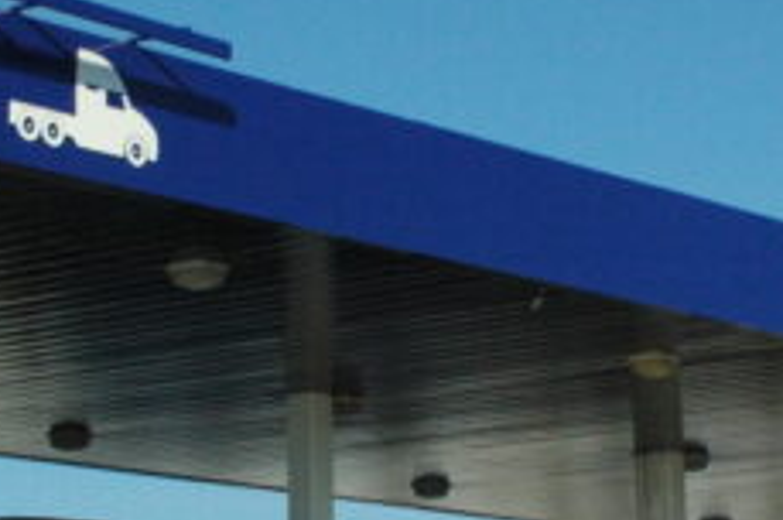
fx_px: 3193
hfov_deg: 14.0
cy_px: 311
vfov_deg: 9.3
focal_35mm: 147
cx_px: 274
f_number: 13
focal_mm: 28
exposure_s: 1/750
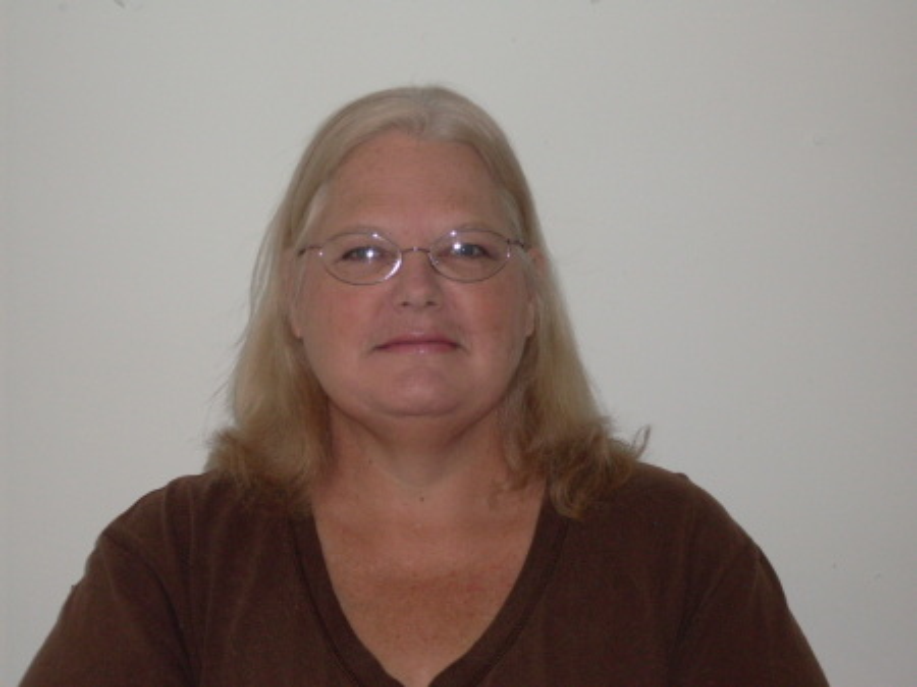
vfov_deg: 14.4
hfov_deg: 19.1
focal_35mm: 103
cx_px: 458
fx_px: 2727
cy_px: 344
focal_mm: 17.1
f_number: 4.8
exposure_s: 1/60
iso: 100
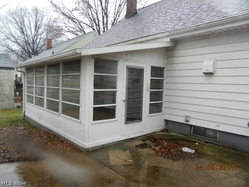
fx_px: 180
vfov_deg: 54.9
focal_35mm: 25
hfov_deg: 69.4
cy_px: 94
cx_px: 124
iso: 160
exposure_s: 1/125
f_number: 3.5
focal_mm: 4.5
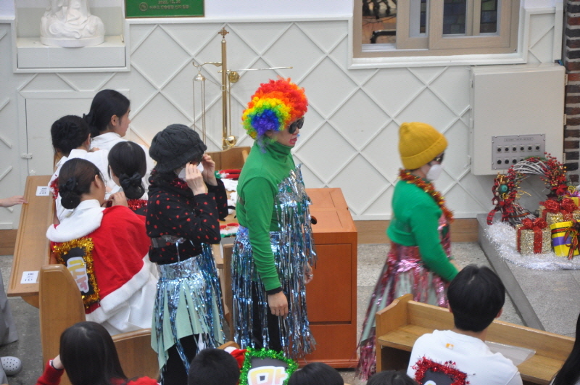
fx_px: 2220
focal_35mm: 138
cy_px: 192
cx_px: 290
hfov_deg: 14.9
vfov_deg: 9.9
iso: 1250
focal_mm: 92
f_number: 5.6
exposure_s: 1/30
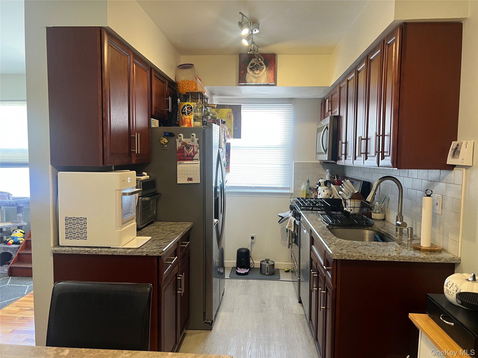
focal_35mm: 26
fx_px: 359
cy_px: 179
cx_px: 239
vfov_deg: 53.1
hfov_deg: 67.3
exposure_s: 1/60
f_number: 1.5
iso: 80
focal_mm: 5.7
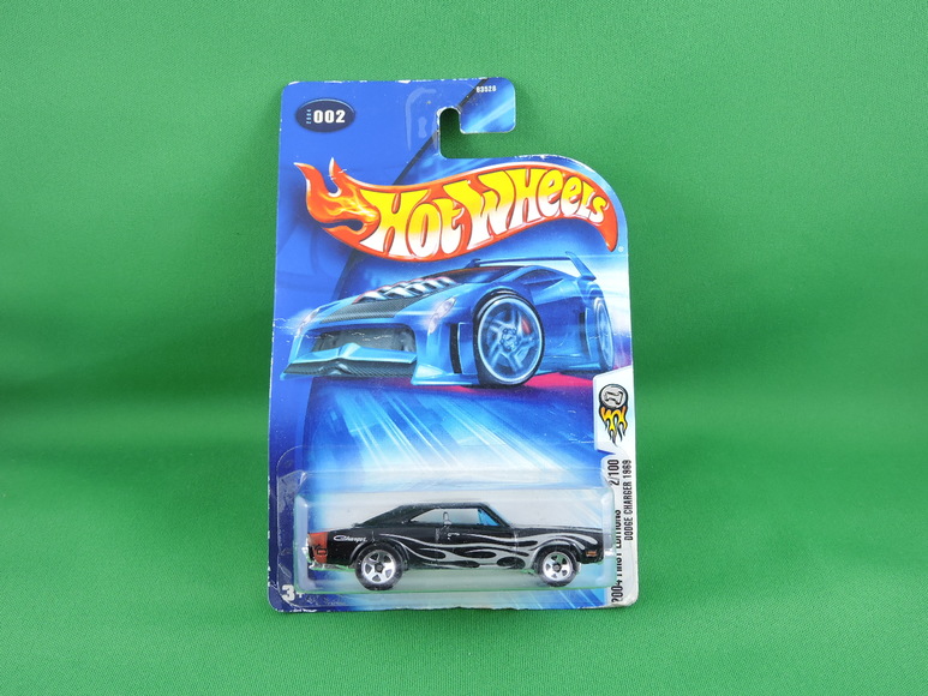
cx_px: 464
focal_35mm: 30
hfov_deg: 60.0
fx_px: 804
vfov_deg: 46.8
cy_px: 348
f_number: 3.5
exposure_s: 1/30
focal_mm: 5.4
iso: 140
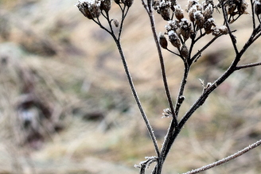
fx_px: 930
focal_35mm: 128
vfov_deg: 10.7
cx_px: 229
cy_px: 108
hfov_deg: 15.8
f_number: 8
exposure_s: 1/60
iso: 640
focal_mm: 35
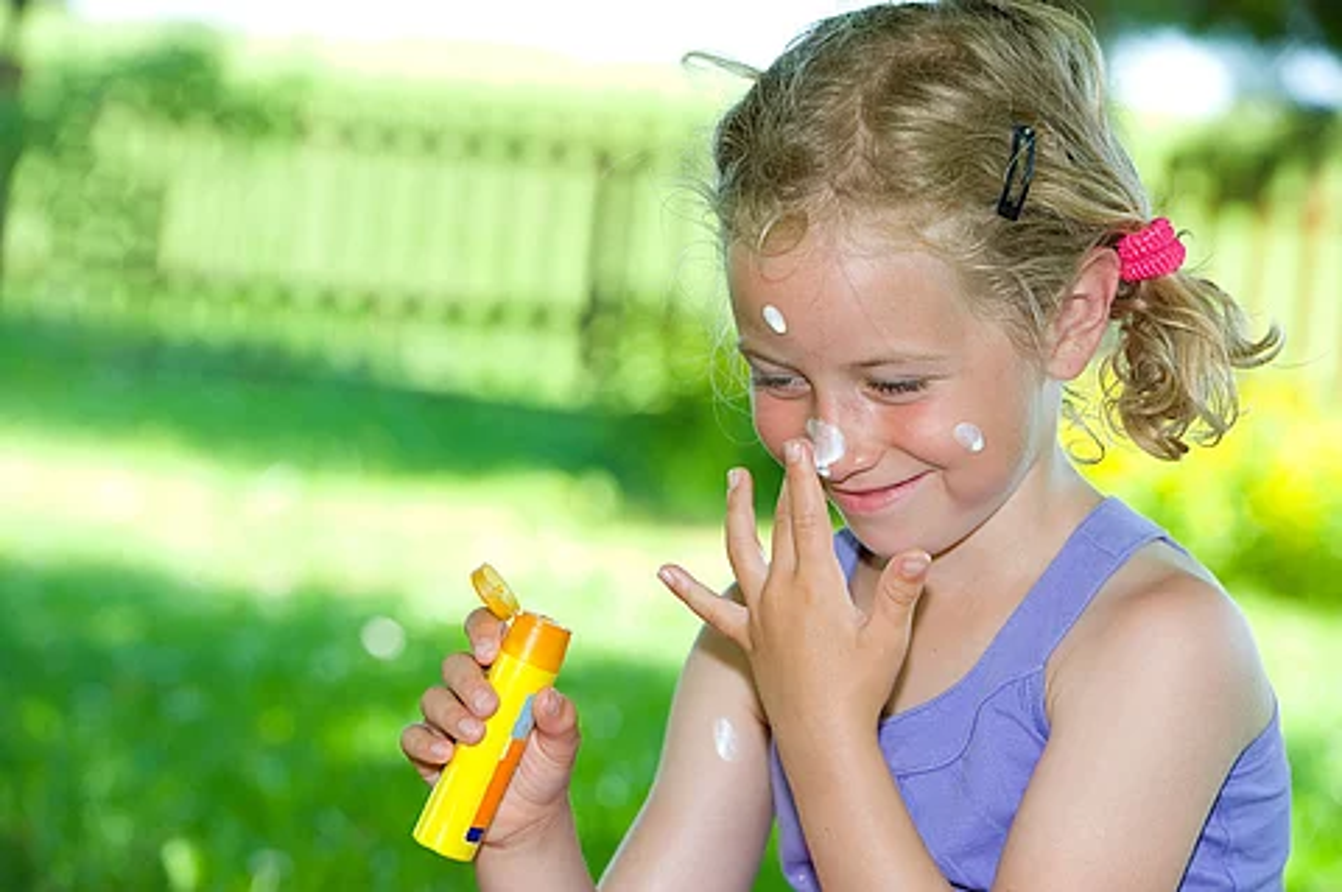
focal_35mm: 135
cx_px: 671
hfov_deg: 15.2
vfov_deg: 10.1
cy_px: 446
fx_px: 5027
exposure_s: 1/125
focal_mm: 135
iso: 320
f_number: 5.6
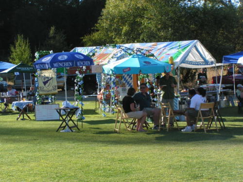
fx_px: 639
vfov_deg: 16.2
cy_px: 91
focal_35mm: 91
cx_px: 122
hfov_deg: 21.5
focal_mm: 13.9
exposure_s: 1/200
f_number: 5
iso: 50
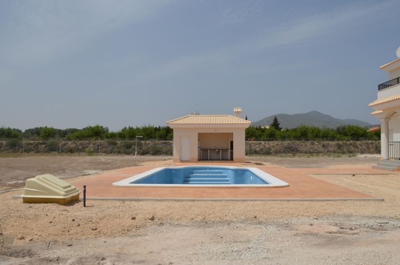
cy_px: 132
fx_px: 366
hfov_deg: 57.3
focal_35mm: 33
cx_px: 200
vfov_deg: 39.8
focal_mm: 22
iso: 100
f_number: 10
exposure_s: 1/400
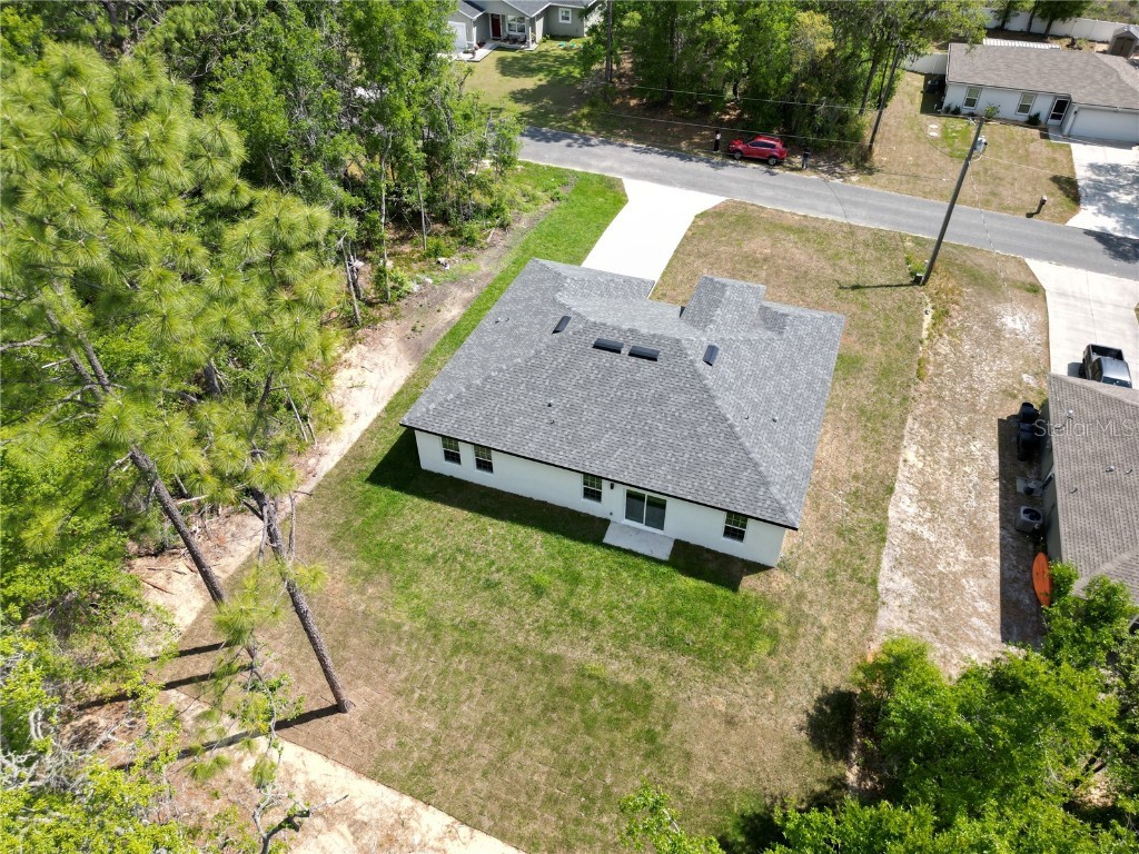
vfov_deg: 56.8
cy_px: 427
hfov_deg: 71.6
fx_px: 790
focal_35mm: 24
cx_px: 570
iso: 110
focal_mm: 6.72
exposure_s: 1/2000
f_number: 1.7
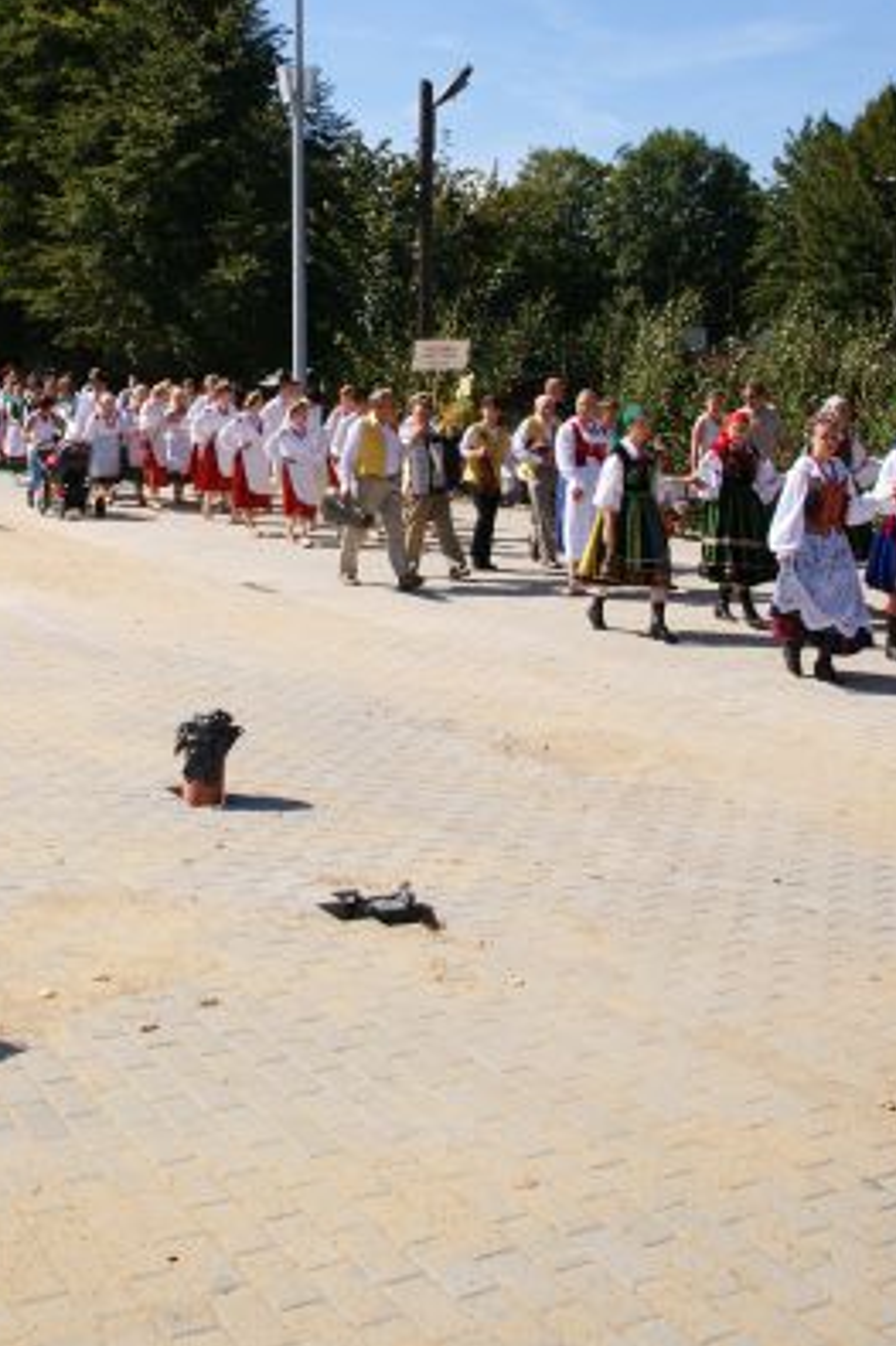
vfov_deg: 46.2
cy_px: 382
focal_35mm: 41
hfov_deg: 32.5
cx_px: 363
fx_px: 1532
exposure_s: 1/160
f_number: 10
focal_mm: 18
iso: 100
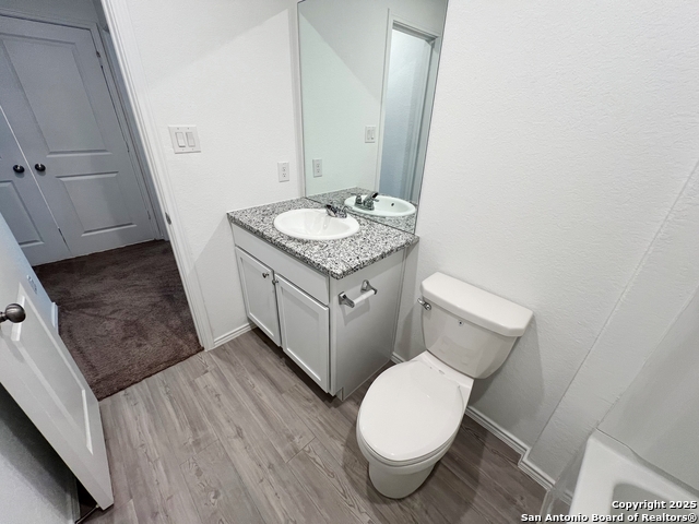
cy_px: 262
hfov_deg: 106.2
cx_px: 350
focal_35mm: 13
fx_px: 263
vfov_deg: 89.9
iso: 160
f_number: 1.8
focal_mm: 1.57
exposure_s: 1/120
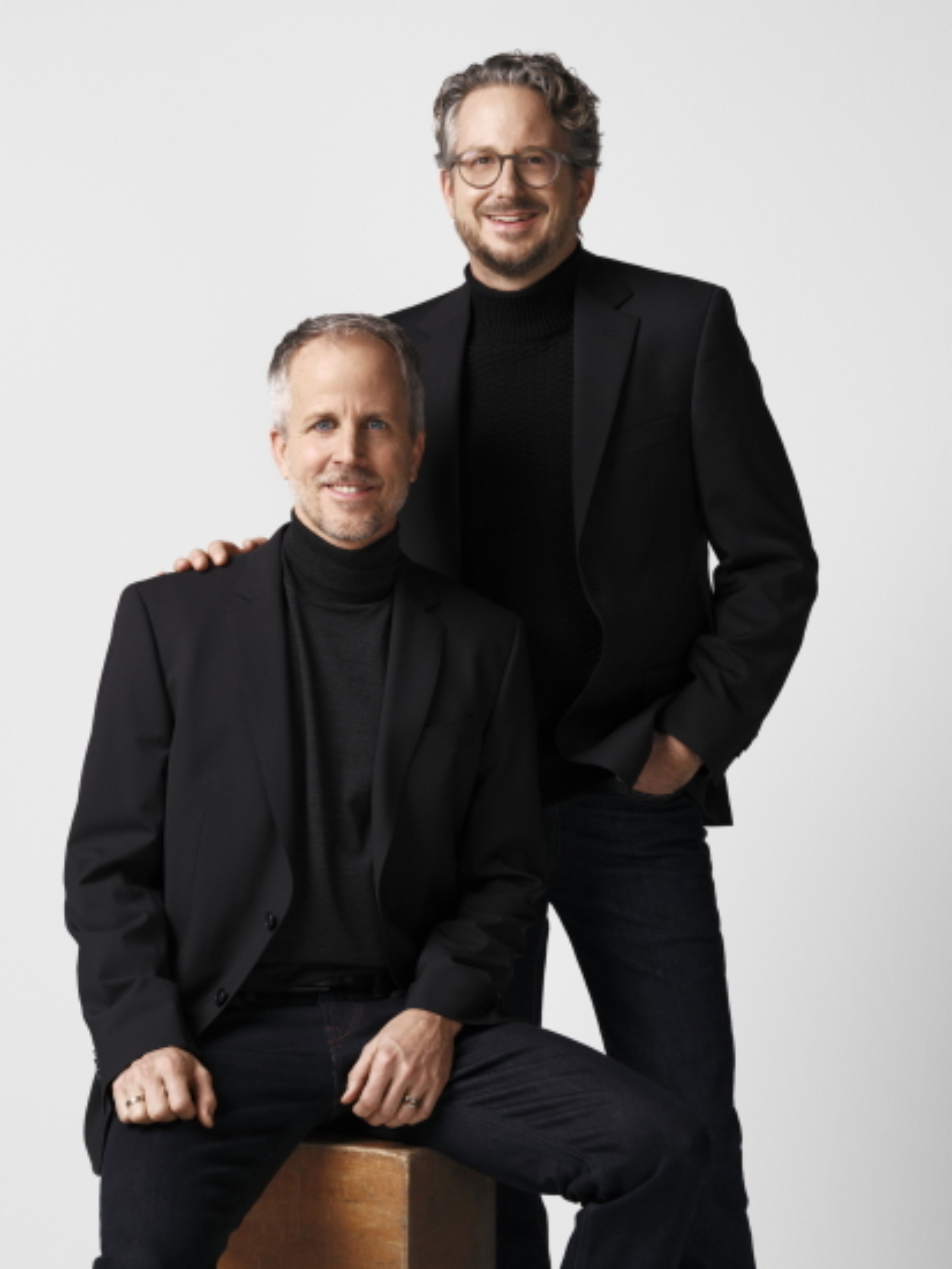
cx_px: 476
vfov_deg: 22.5
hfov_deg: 17.0
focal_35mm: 87
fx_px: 3188
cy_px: 634
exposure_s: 1/125
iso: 100
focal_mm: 110
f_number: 11
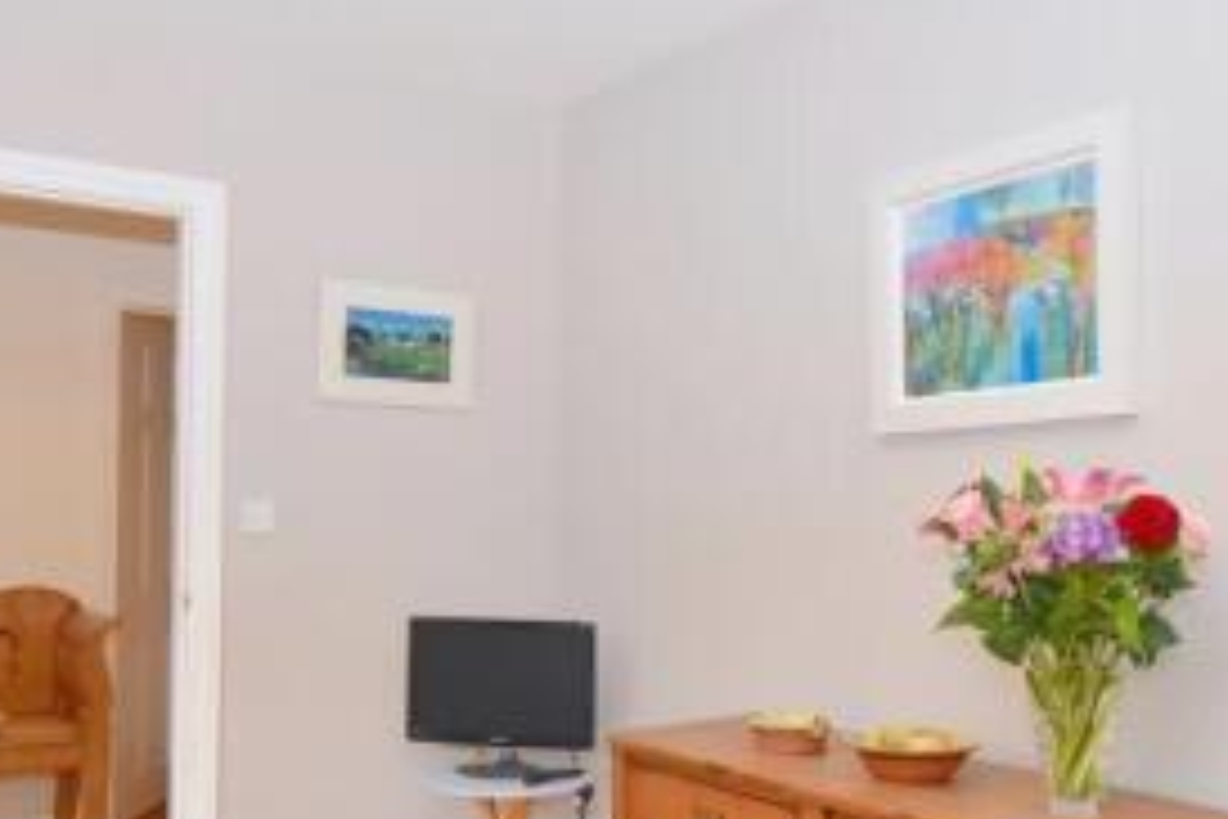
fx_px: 1228
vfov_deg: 36.7
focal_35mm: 36
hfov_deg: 52.9
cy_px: 502
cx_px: 704
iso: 900
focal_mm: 10
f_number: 4.5
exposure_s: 1/125
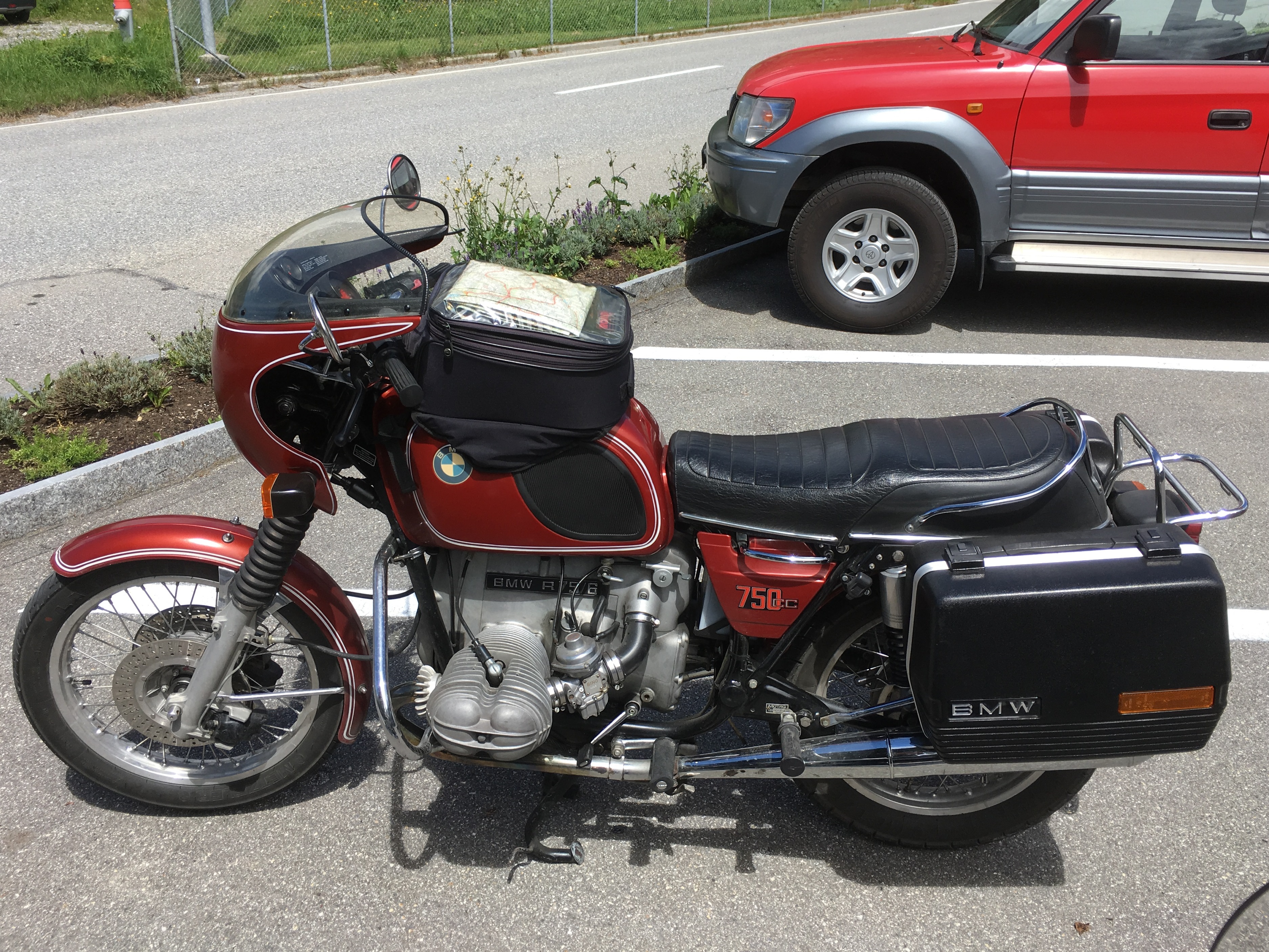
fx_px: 1063
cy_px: 476
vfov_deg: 48.2
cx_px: 634
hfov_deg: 61.7
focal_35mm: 29
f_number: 2.2
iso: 25
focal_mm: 4.15
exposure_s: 1/1131
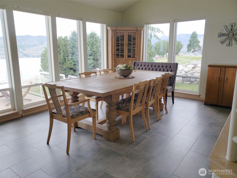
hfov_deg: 67.3
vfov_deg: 53.1
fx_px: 178
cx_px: 118
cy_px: 89
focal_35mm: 26
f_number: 2.4
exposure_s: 1/144
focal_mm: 4.3
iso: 50
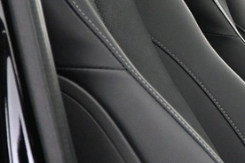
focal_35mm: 141
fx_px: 960
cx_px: 425
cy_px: 69
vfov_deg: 9.7
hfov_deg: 13.3
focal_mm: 16
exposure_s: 1/25
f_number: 3.5
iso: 1600
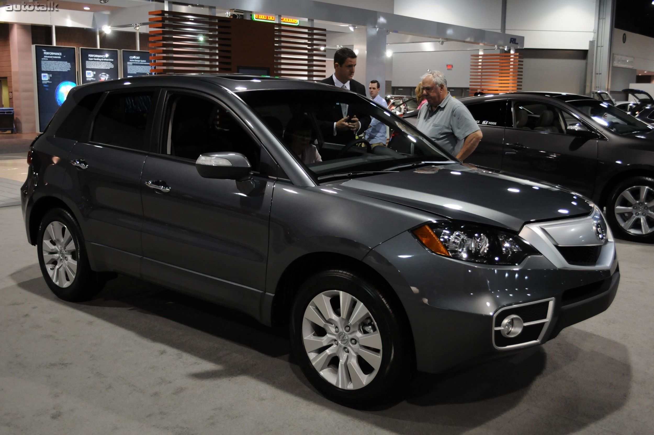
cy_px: 218
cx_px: 327
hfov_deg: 53.2
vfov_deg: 36.8
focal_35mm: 36
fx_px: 653
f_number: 4
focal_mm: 24
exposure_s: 1/50
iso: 800
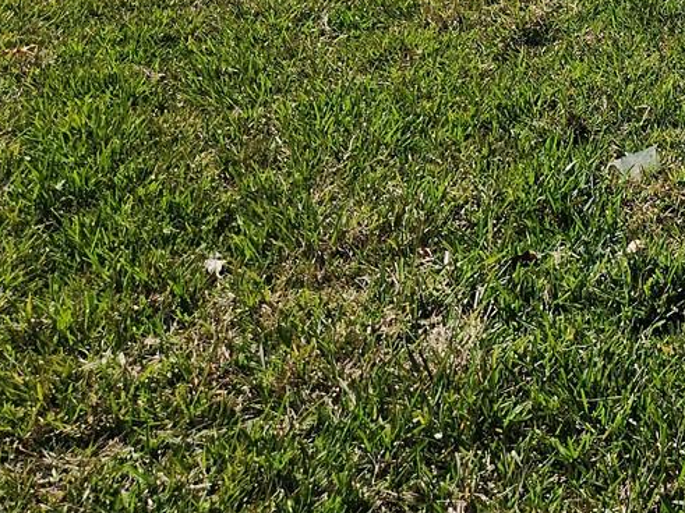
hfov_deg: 22.4
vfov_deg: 17.8
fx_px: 1484
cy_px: -229
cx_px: 961
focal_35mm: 75
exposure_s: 1/2169
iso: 20
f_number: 1.8
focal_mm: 5.4
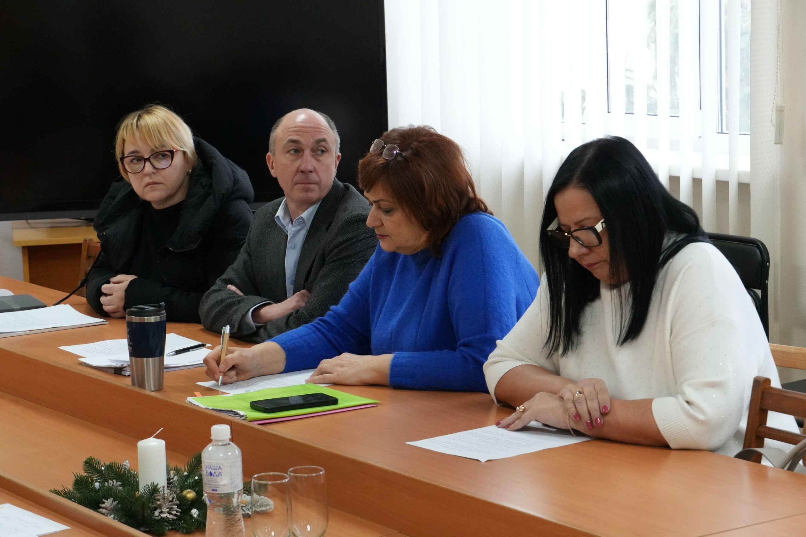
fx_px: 1981
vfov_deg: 15.4
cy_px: 268
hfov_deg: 23.0
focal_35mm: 88
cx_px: 403
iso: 5000
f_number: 8
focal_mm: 59
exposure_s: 1/100
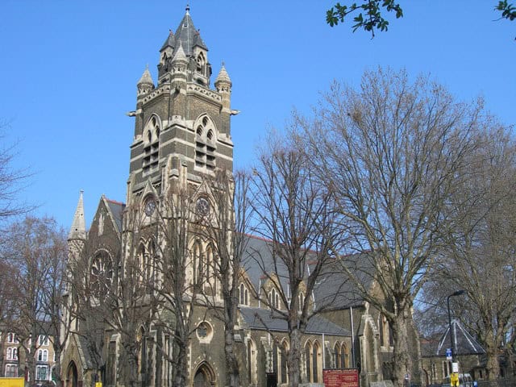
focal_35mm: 38
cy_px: 194
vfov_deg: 37.7
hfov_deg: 49.0
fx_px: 566
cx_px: 258
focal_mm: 7.8
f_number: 4.8
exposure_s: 1/360
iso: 50
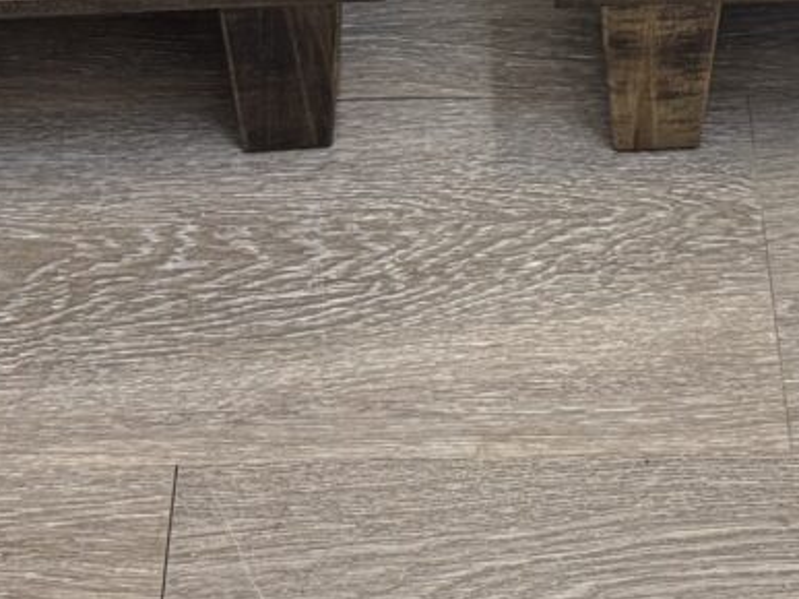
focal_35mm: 119
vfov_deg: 11.4
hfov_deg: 16.5
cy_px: -533
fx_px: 2746
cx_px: 584
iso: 200
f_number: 1.78
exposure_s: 1/42
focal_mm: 6.76
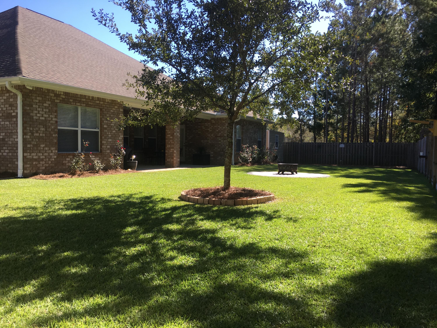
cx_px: 218
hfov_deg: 61.7
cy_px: 164
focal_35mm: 29
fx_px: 366
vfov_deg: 48.2
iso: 25
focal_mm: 4.15
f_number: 2.2
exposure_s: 1/509
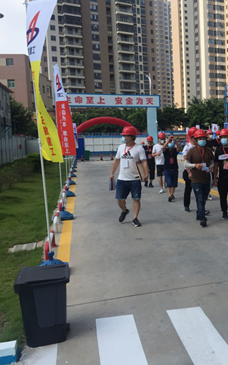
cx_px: 247
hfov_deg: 28.0
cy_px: 179
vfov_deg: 47.2
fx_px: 418
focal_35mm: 42
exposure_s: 1/1412
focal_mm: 4.15
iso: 32
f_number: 2.2
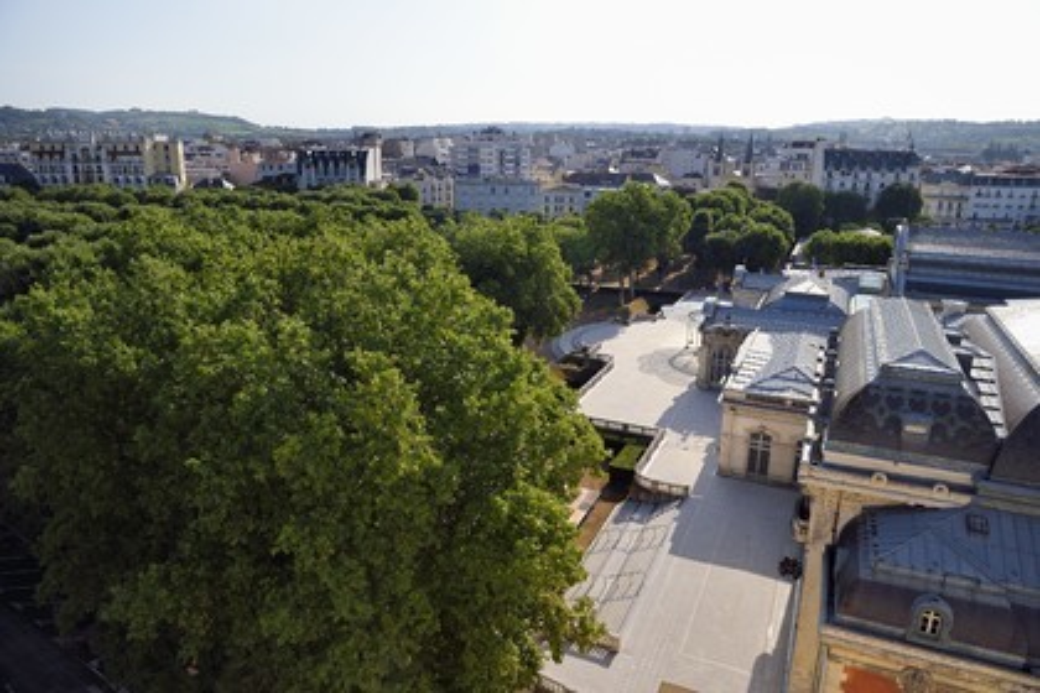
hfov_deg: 73.7
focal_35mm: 24
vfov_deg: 53.1
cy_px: 346
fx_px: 693
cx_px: 520
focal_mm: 24
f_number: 11
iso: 200
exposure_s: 1/250
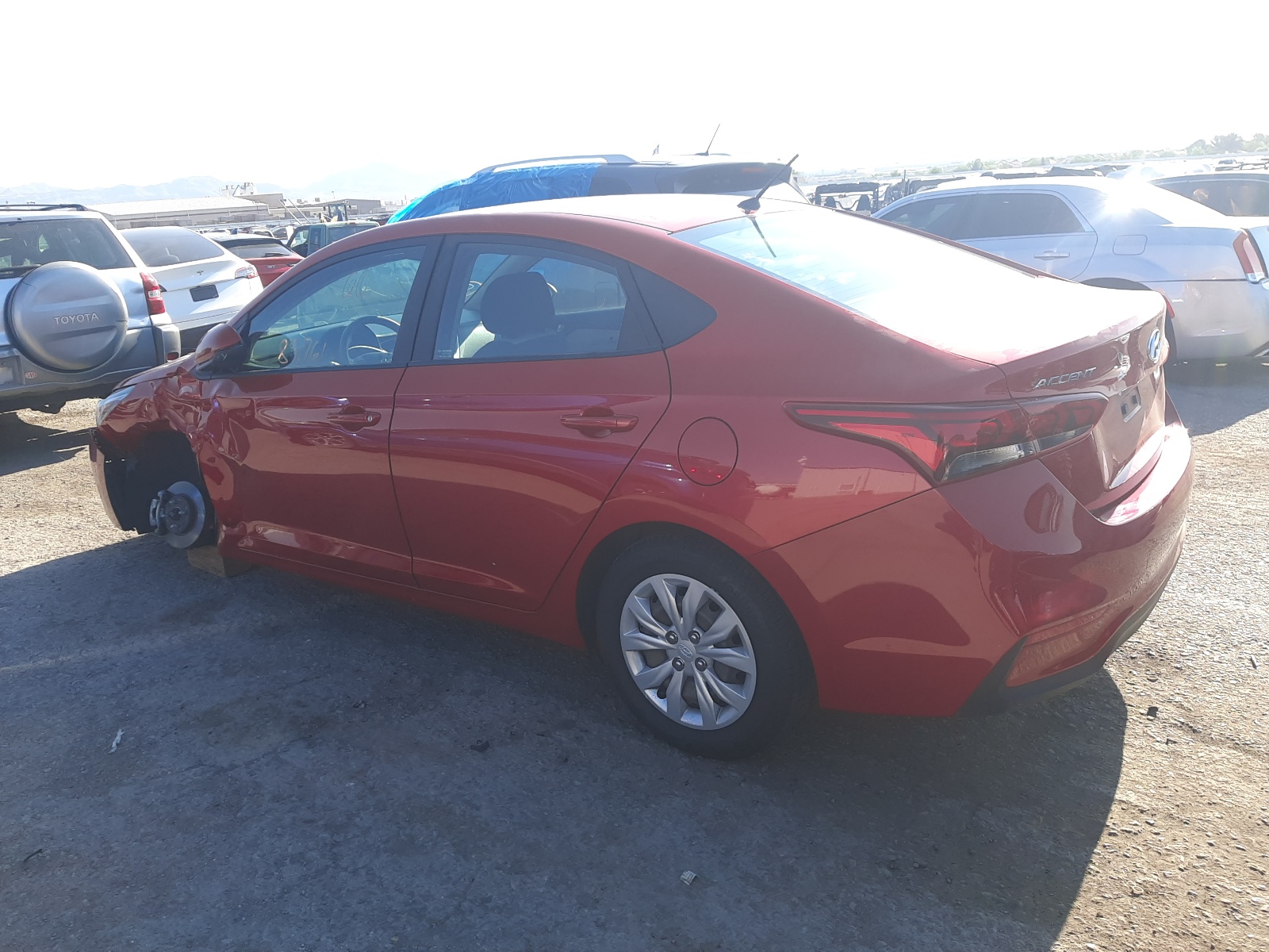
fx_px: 953
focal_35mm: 26
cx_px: 634
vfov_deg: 53.1
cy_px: 476
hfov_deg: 67.3
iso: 40
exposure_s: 1/909
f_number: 1.7
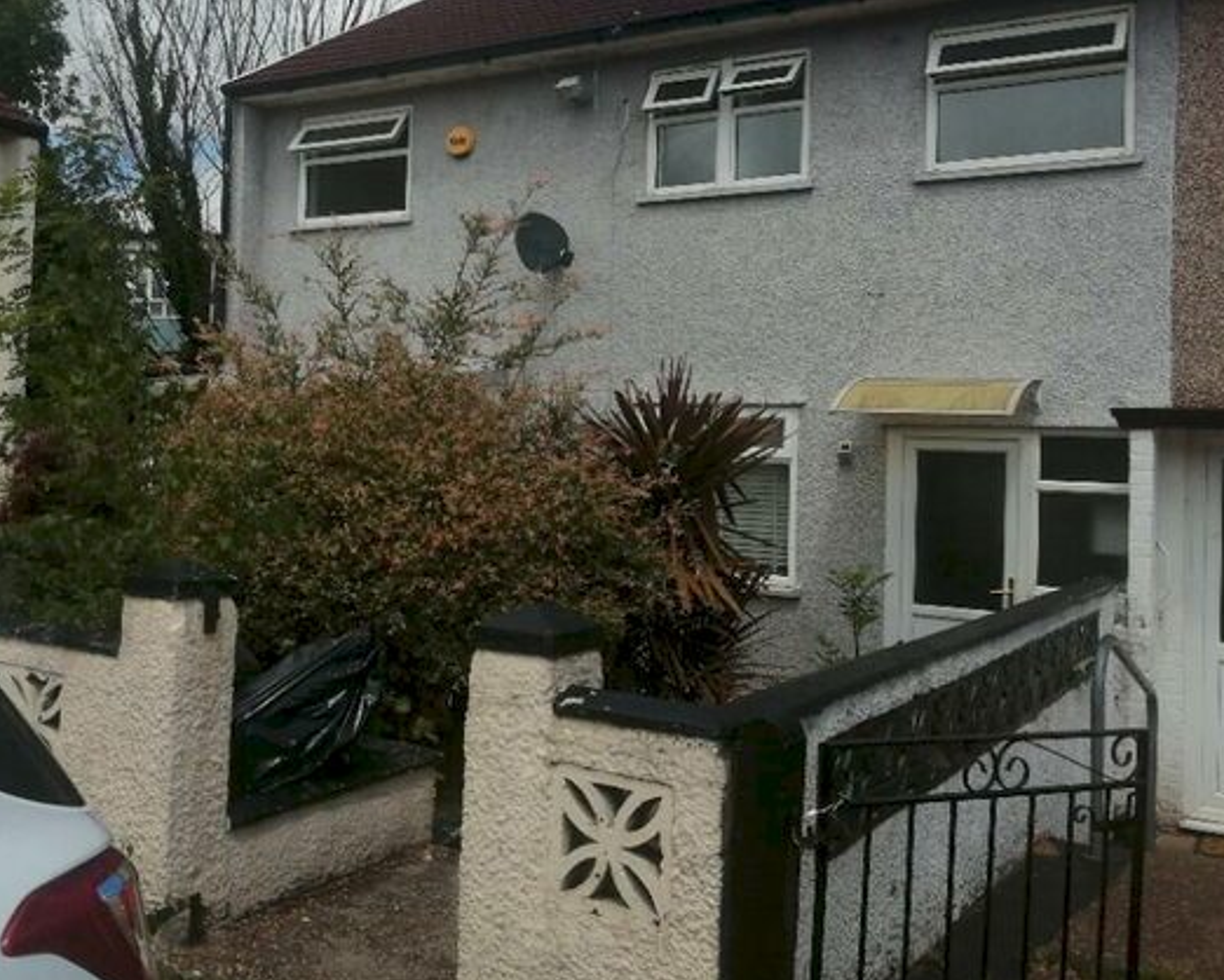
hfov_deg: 52.7
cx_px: 551
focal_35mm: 34
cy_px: 386
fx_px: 1232
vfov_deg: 43.1
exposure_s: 1/2427
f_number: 1.8
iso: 50
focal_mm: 3.46
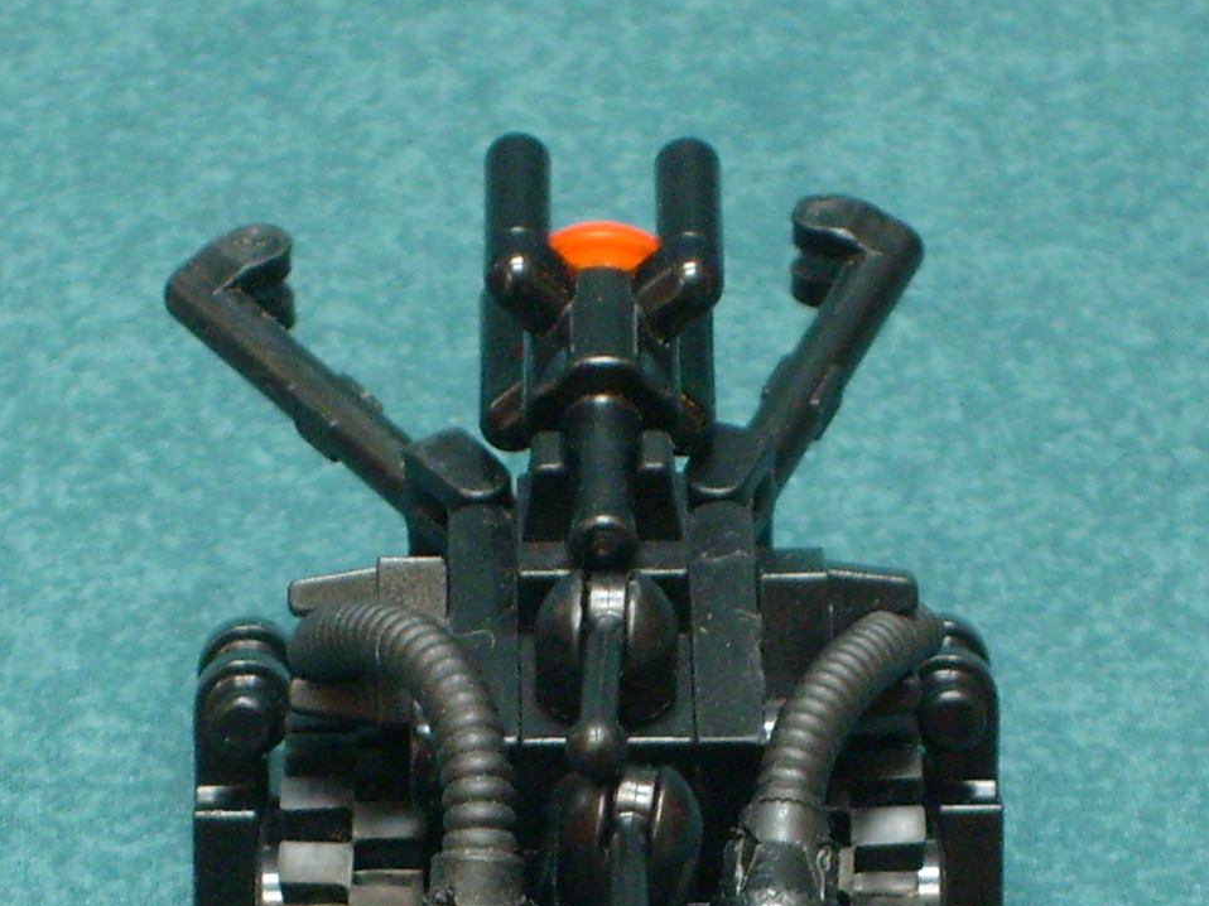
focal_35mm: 249
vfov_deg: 5.9
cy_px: 1059
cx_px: 584
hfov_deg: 8.0
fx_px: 8694
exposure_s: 1/8
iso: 200
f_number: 4.6
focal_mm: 15.5
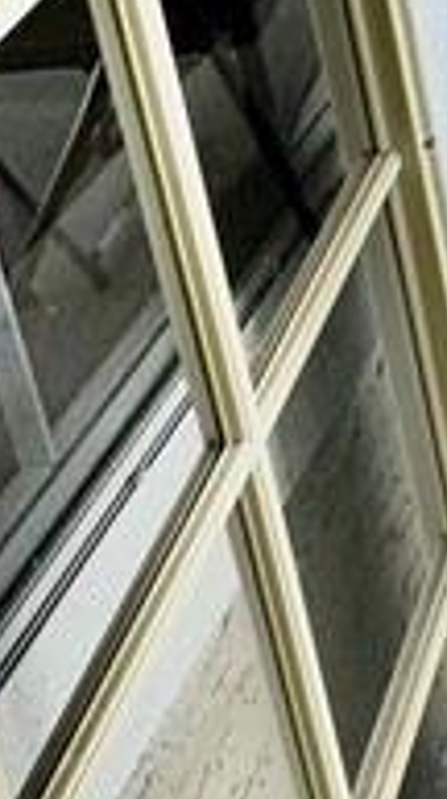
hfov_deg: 10.9
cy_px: -422
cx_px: 1262
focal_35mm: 81
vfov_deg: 21.6
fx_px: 1714
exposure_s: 1/99
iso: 40
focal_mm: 2.22
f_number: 2.2
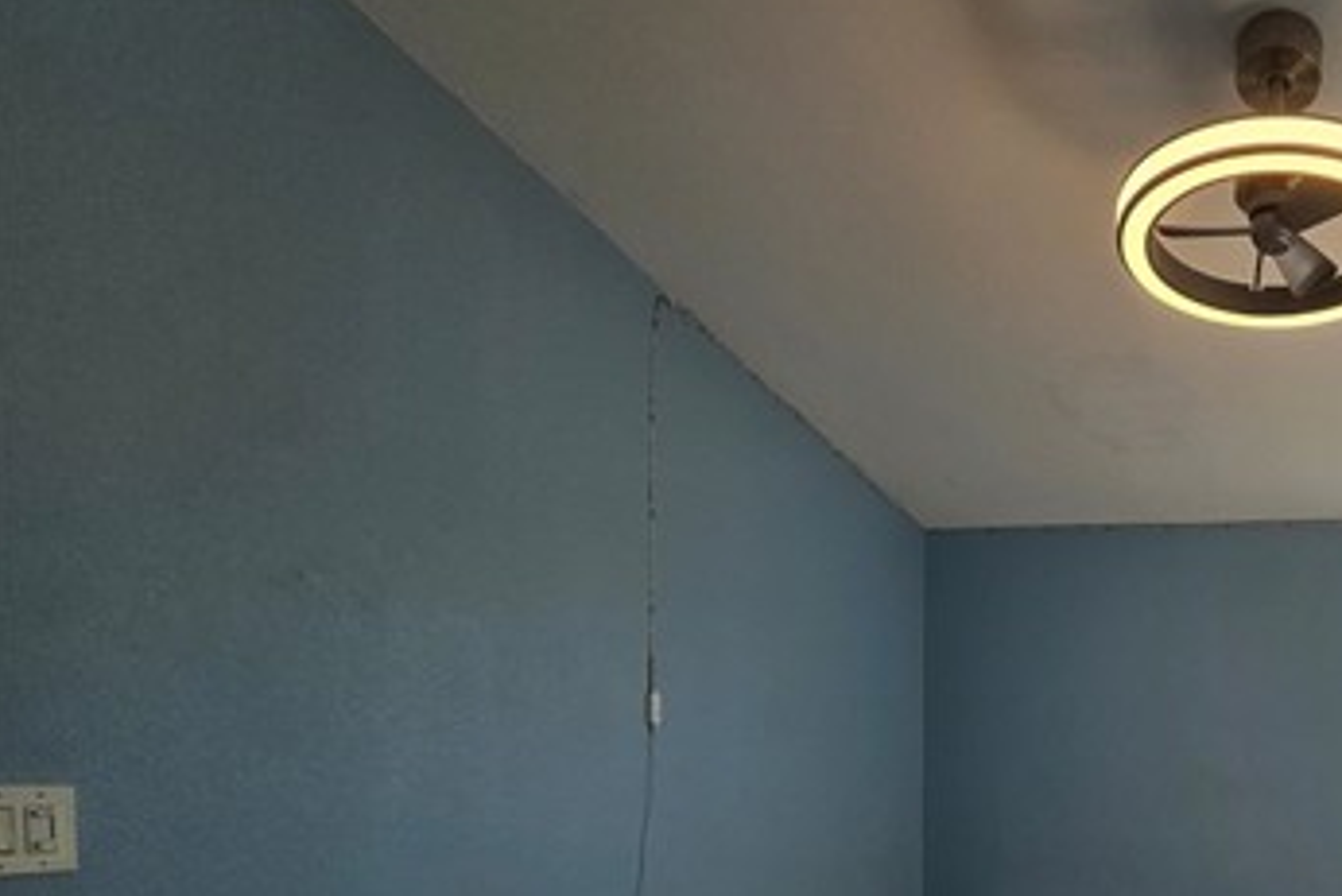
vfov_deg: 46.0
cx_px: 1230
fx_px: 932
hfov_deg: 59.7
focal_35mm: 25
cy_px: 818
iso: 50
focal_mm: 2.2
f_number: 2.2
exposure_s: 1/184
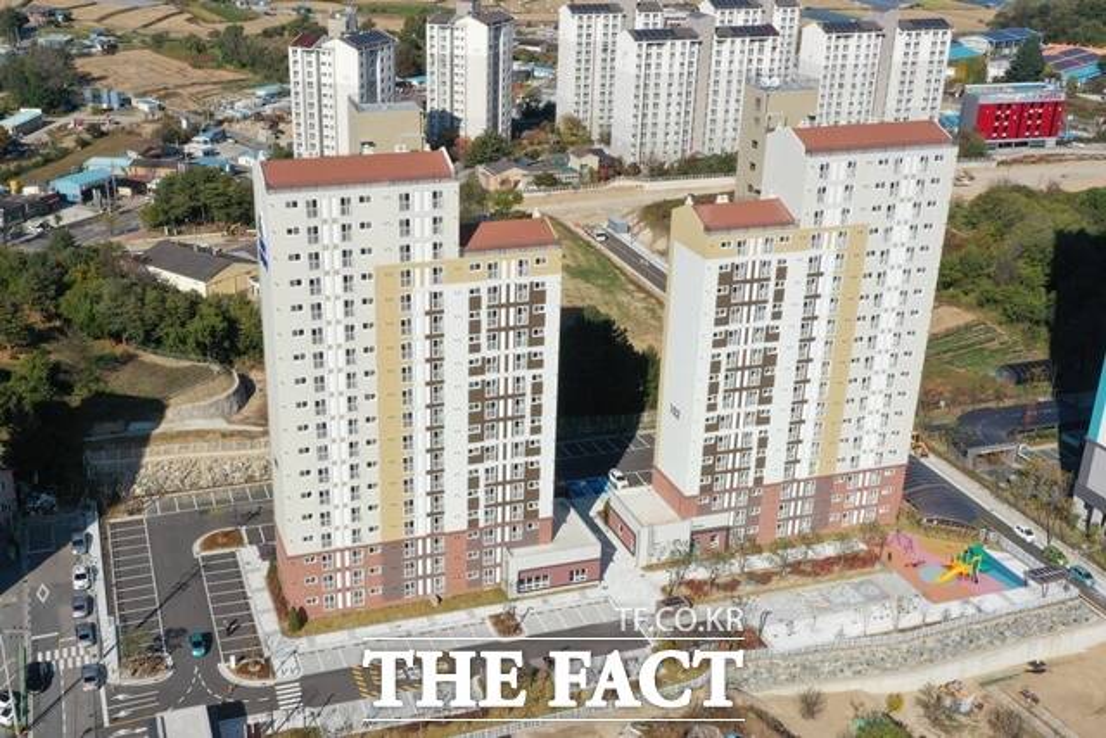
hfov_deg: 65.5
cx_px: 553
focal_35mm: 28
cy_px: 369
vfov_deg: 46.4
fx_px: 860
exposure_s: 1/160
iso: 100
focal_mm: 10.26
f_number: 11
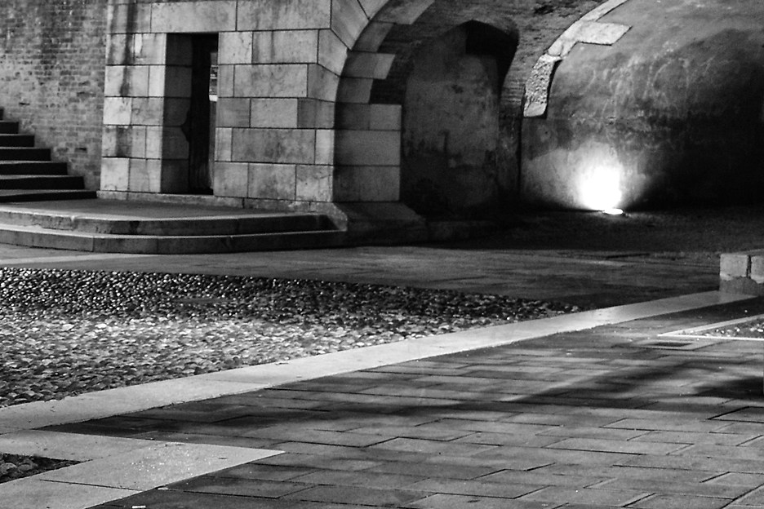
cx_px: 607
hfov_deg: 20.2
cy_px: -124
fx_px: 2122
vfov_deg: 13.3
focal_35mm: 100
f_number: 5.6
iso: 400
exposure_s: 1/1.6
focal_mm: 26
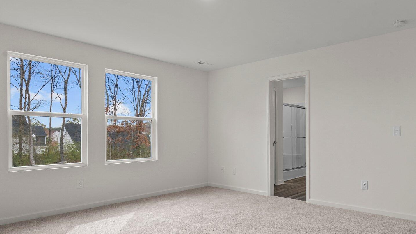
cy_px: 132
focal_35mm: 24
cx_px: 260
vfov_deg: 47.6
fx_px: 265
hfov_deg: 75.0
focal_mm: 16
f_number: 8
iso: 400
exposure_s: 1/4
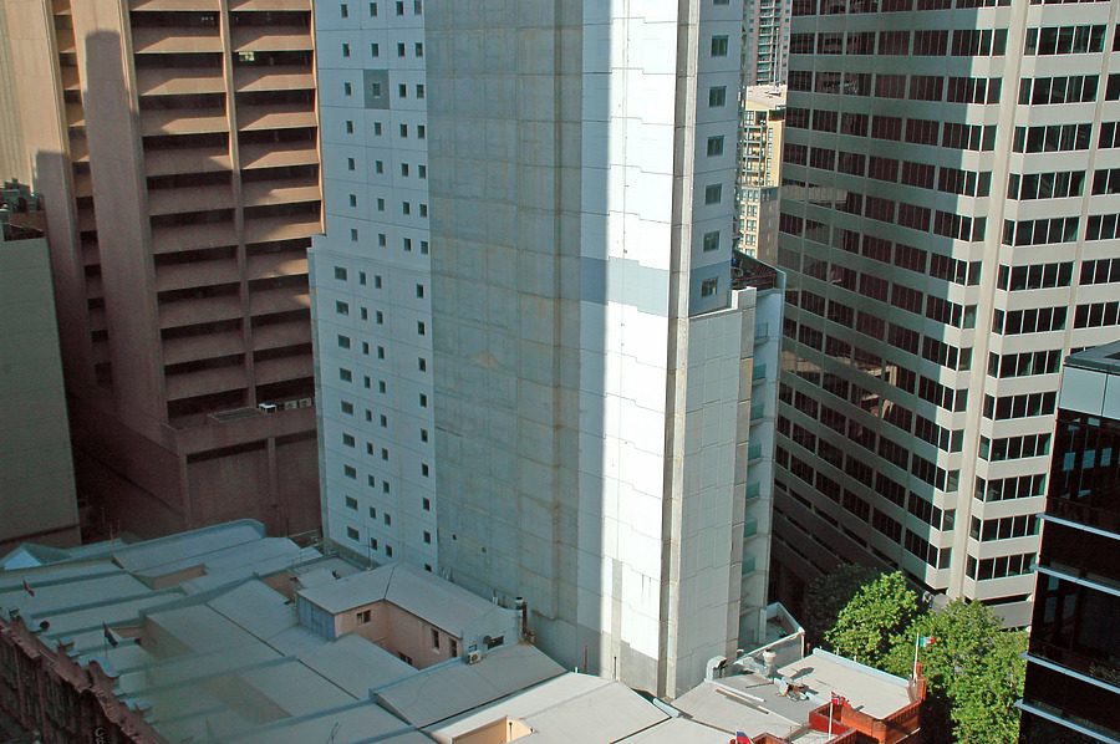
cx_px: 560
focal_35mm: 42
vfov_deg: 31.8
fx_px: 1305
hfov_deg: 46.4
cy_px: 372
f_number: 9
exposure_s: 1/320
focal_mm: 28
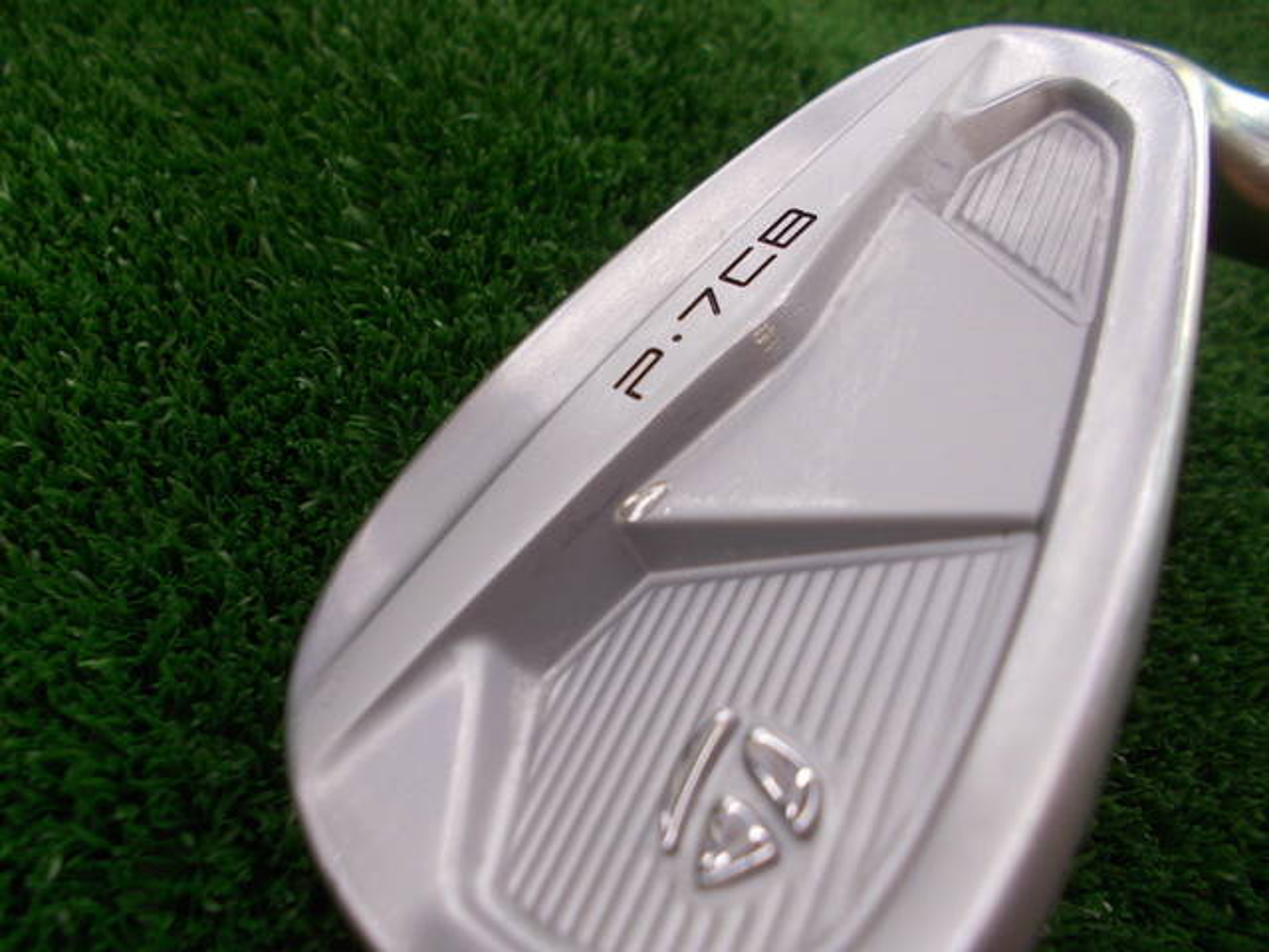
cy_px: 476
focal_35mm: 26
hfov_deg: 67.3
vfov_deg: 53.1
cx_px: 634
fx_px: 953
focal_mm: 4.6
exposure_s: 1/30
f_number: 3.2
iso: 80
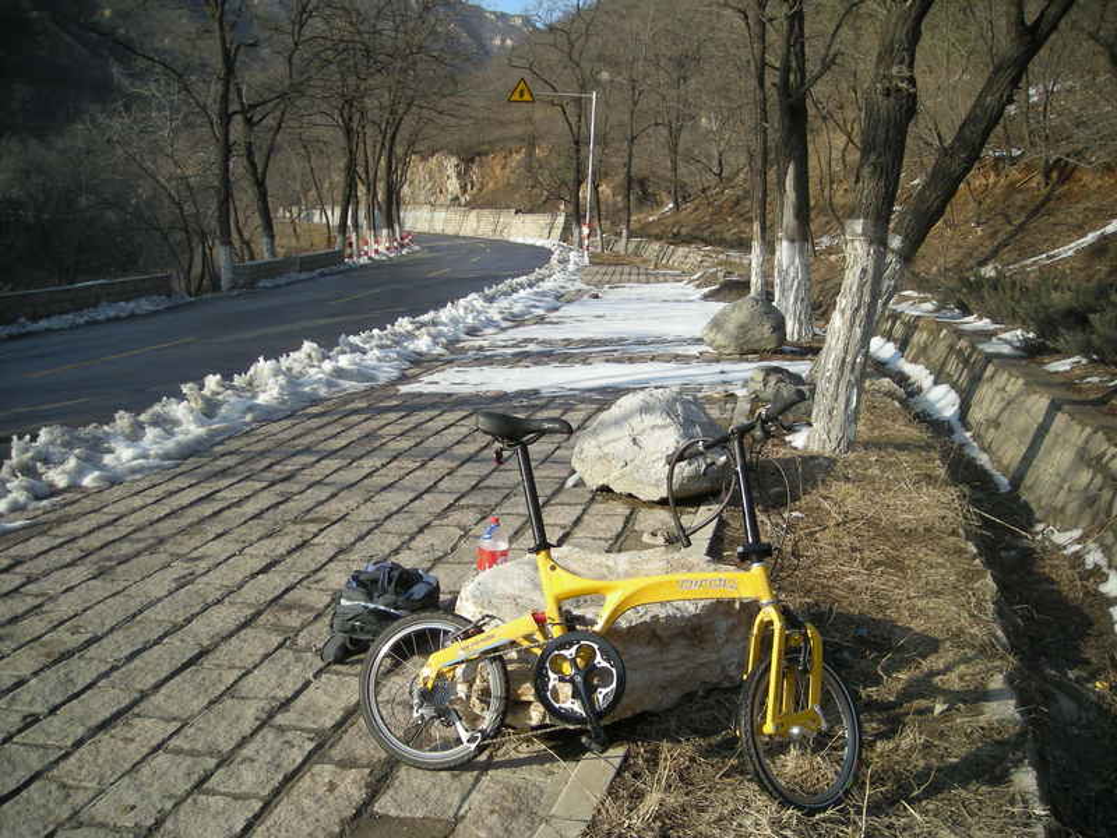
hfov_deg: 52.6
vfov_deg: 40.7
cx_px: 558
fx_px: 1129
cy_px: 419
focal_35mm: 35
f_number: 2.8
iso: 50
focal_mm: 5.7
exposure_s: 1/459
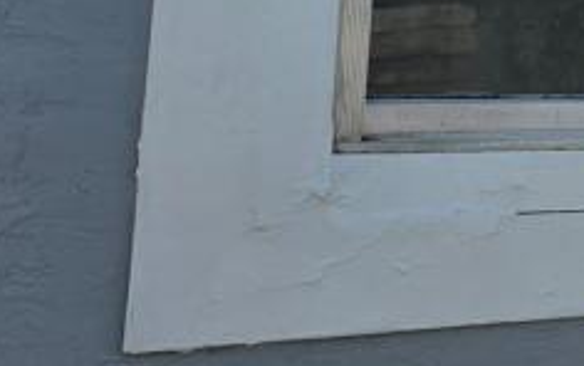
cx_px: 856
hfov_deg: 18.7
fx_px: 1577
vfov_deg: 12.8
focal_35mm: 99
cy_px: -124
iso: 80
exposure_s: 1/5958
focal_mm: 6.25
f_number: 1.7
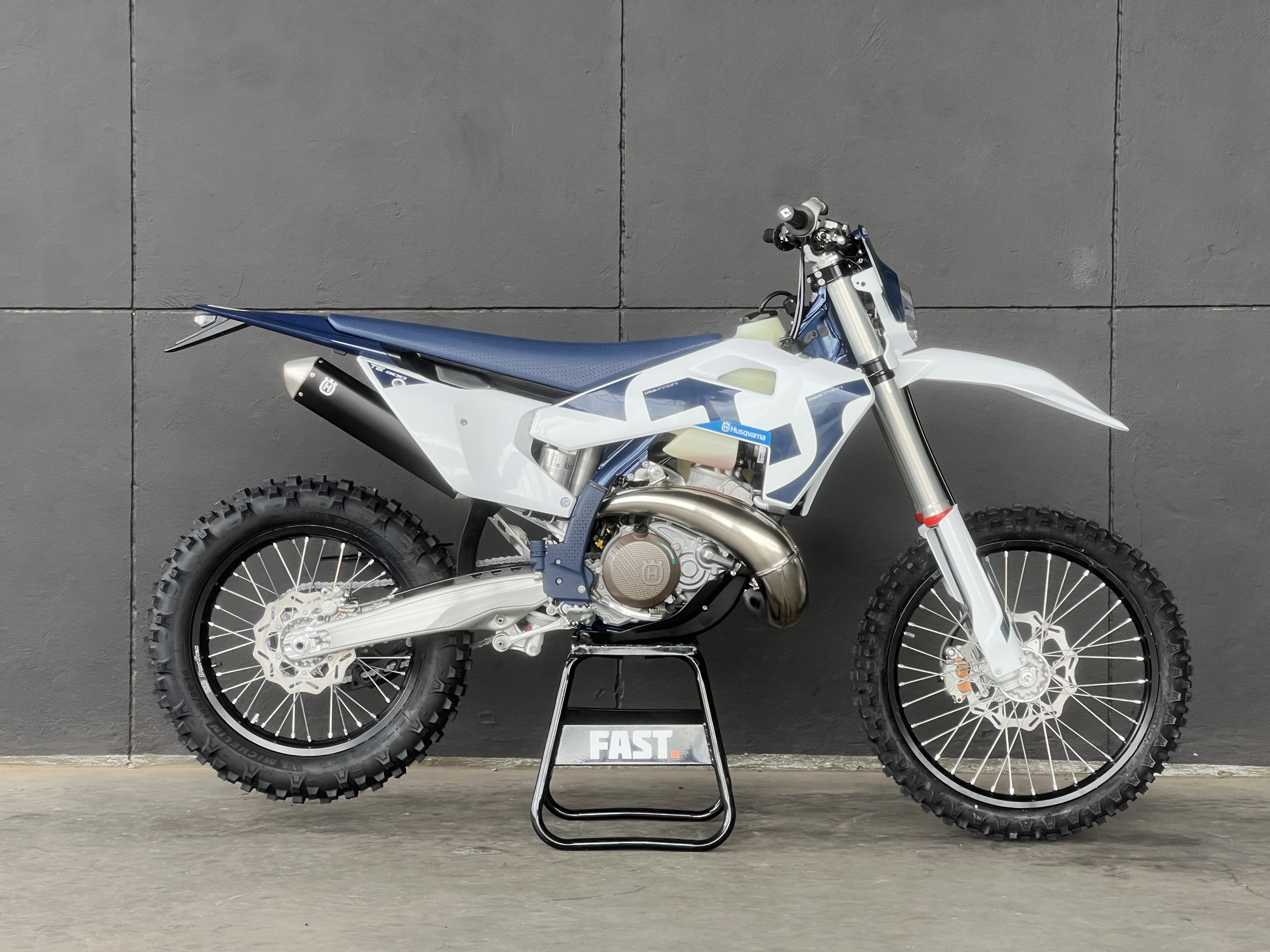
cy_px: 476
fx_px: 2825
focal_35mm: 77
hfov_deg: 25.3
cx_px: 635
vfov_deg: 19.1
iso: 50
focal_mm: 9
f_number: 2.8
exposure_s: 1/99
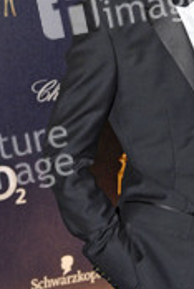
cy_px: 83
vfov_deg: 17.4
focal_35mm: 117
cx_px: 171
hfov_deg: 11.7
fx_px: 940
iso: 500
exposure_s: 1/125
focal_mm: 34
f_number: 6.3
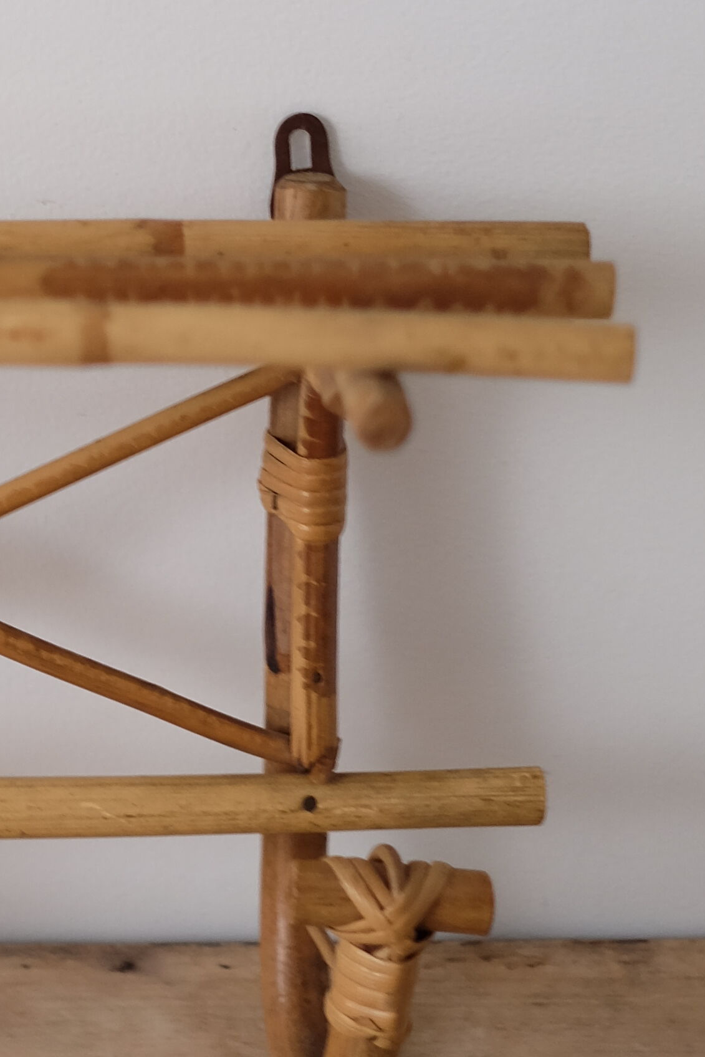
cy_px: 145
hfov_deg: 8.9
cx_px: -155
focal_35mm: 153
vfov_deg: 13.3
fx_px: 4493
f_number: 1.4
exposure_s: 1/60
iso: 250
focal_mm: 35
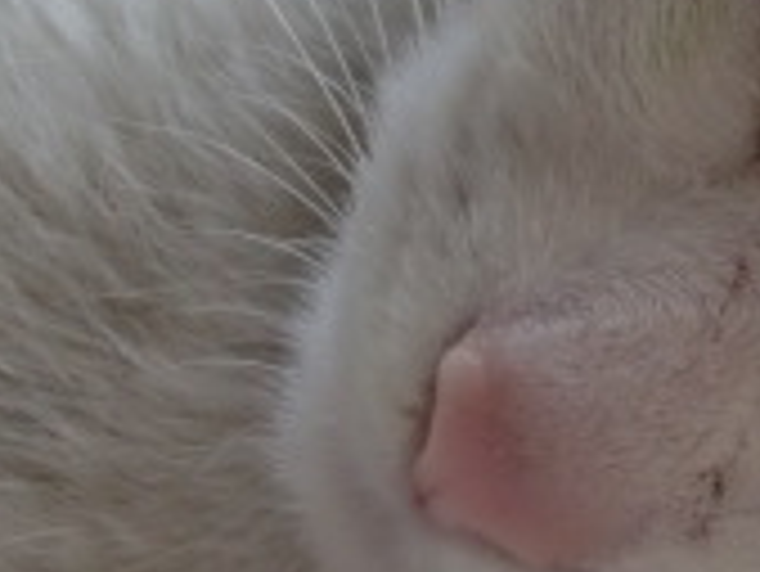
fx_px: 2988
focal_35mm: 136
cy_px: 185
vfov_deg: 10.9
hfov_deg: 13.9
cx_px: 985
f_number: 2.8
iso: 400
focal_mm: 6.3
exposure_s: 1/250
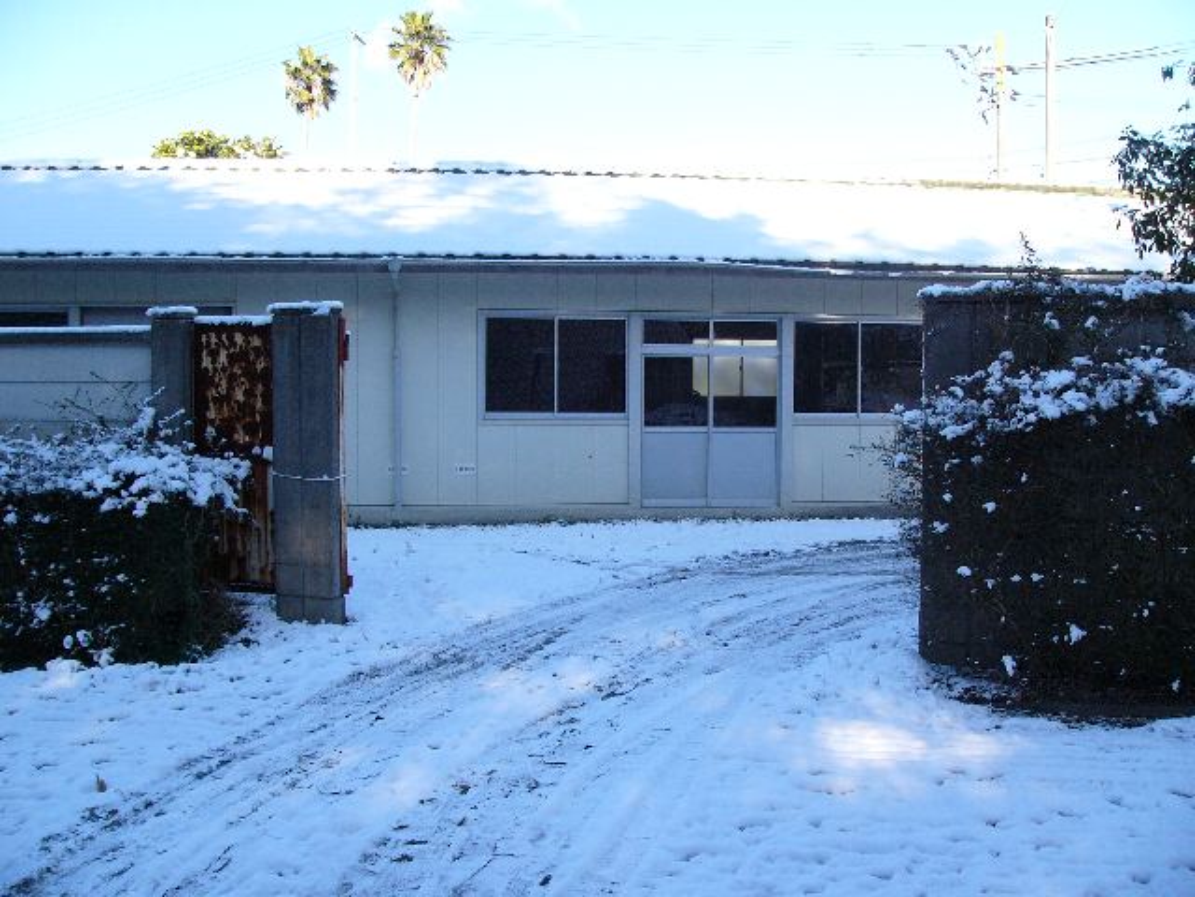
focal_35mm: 36
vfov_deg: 39.7
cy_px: 448
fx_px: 1243
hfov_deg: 51.4
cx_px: 598
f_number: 4.6
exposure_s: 1/500
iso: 100
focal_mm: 6
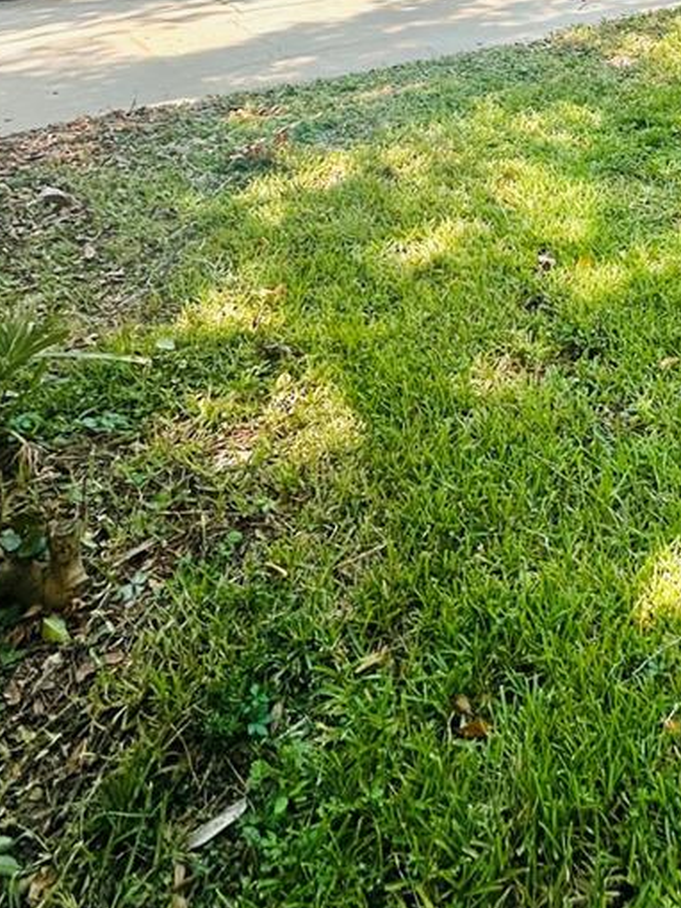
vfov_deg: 45.2
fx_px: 865
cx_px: 633
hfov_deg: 39.4
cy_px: -34
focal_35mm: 33
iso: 40
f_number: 2.2
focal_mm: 2.22
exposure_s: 1/530
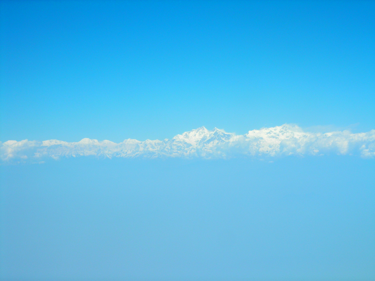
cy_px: 140
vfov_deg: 12.8
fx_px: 1257
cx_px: 188
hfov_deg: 17.0
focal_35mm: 116
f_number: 5.3
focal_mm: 19.2
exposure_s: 1/370
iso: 50
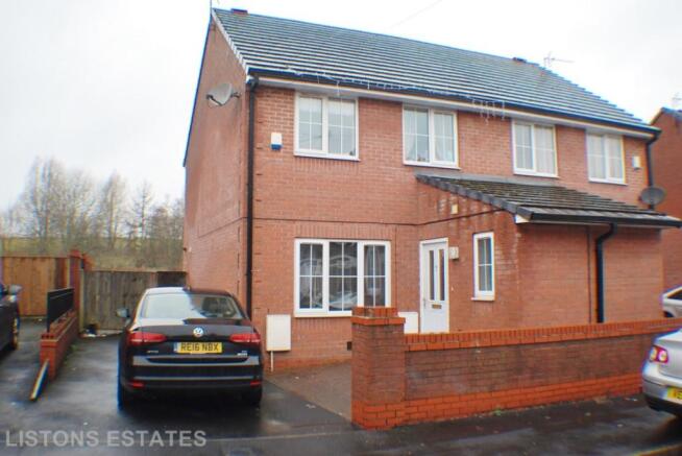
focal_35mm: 39
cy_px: 228
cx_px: 341
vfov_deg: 34.3
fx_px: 739
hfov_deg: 49.5
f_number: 4.2
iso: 360
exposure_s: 1/125
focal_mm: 26
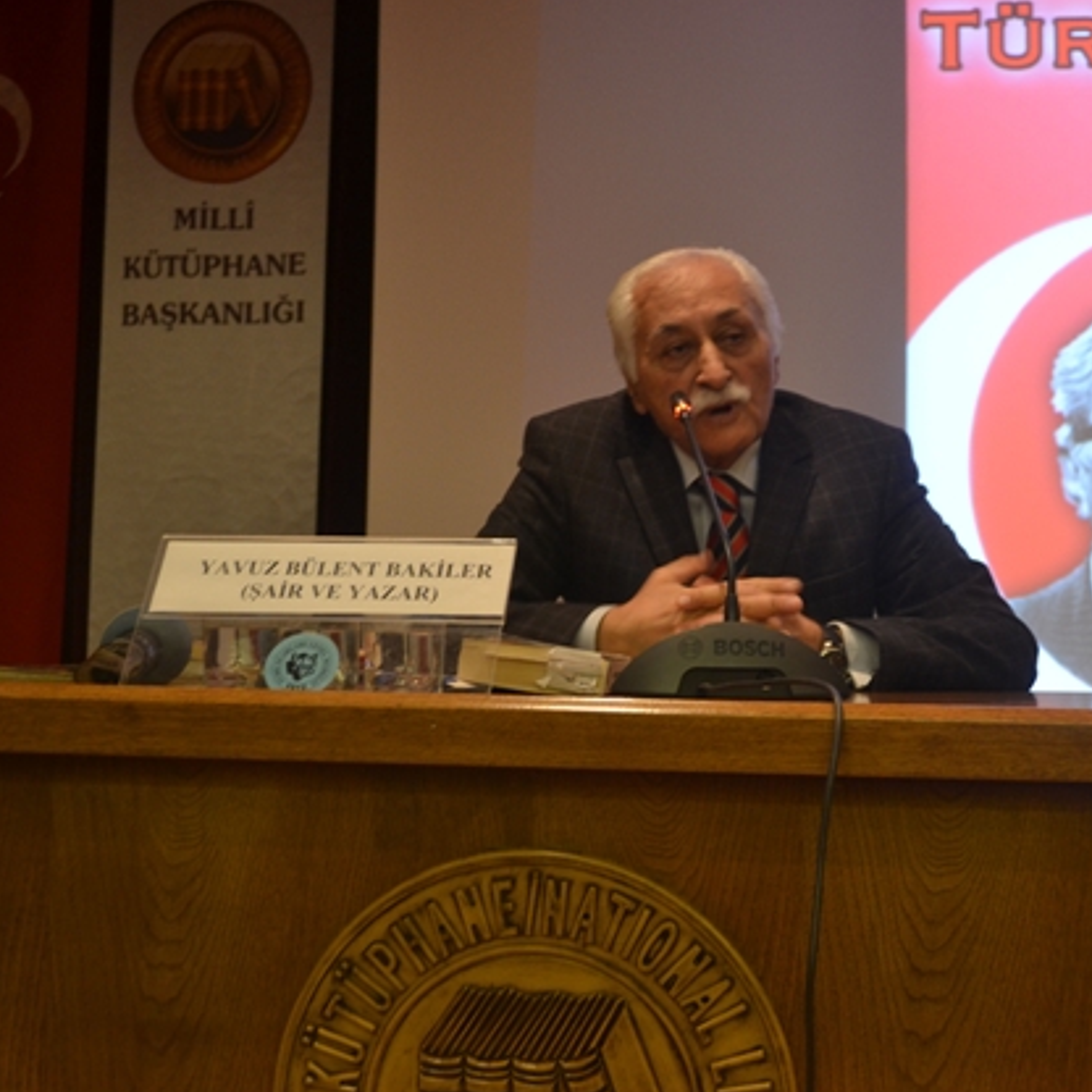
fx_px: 1927
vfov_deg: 31.6
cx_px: 793
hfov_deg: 31.2
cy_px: 546
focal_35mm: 54
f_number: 4.5
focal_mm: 28
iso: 900
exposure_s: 1/15
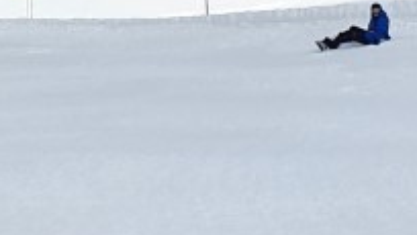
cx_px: -219
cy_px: -262
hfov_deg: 14.1
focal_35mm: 142
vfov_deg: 8.1
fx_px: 1571
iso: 50
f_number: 2.4
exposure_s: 1/2264
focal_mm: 4.32
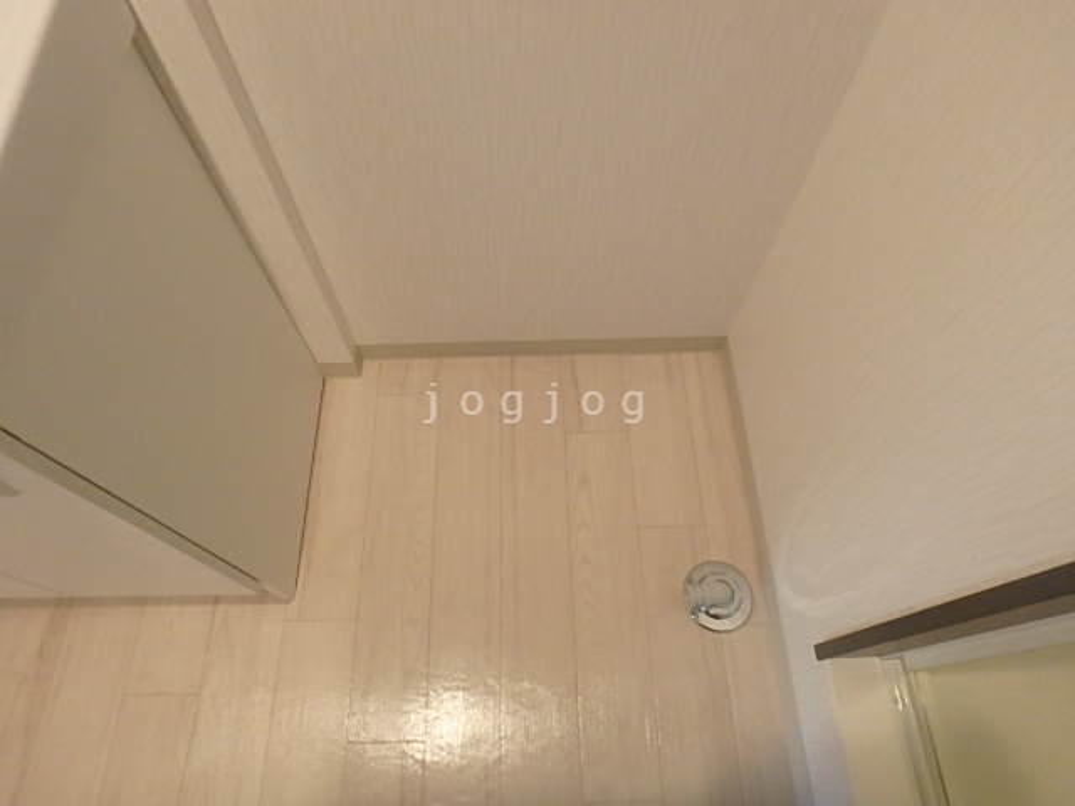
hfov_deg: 79.0
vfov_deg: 63.4
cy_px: 403
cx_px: 538
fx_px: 652
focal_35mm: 21
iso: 800
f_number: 3.5
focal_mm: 3.7
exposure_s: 1/30
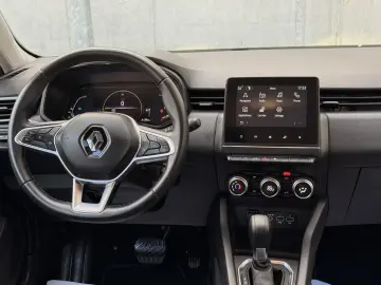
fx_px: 528
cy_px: 142
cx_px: 190
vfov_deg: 30.3
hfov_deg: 39.7
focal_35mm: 48
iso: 100
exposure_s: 1/86
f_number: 1.78
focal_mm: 6.76
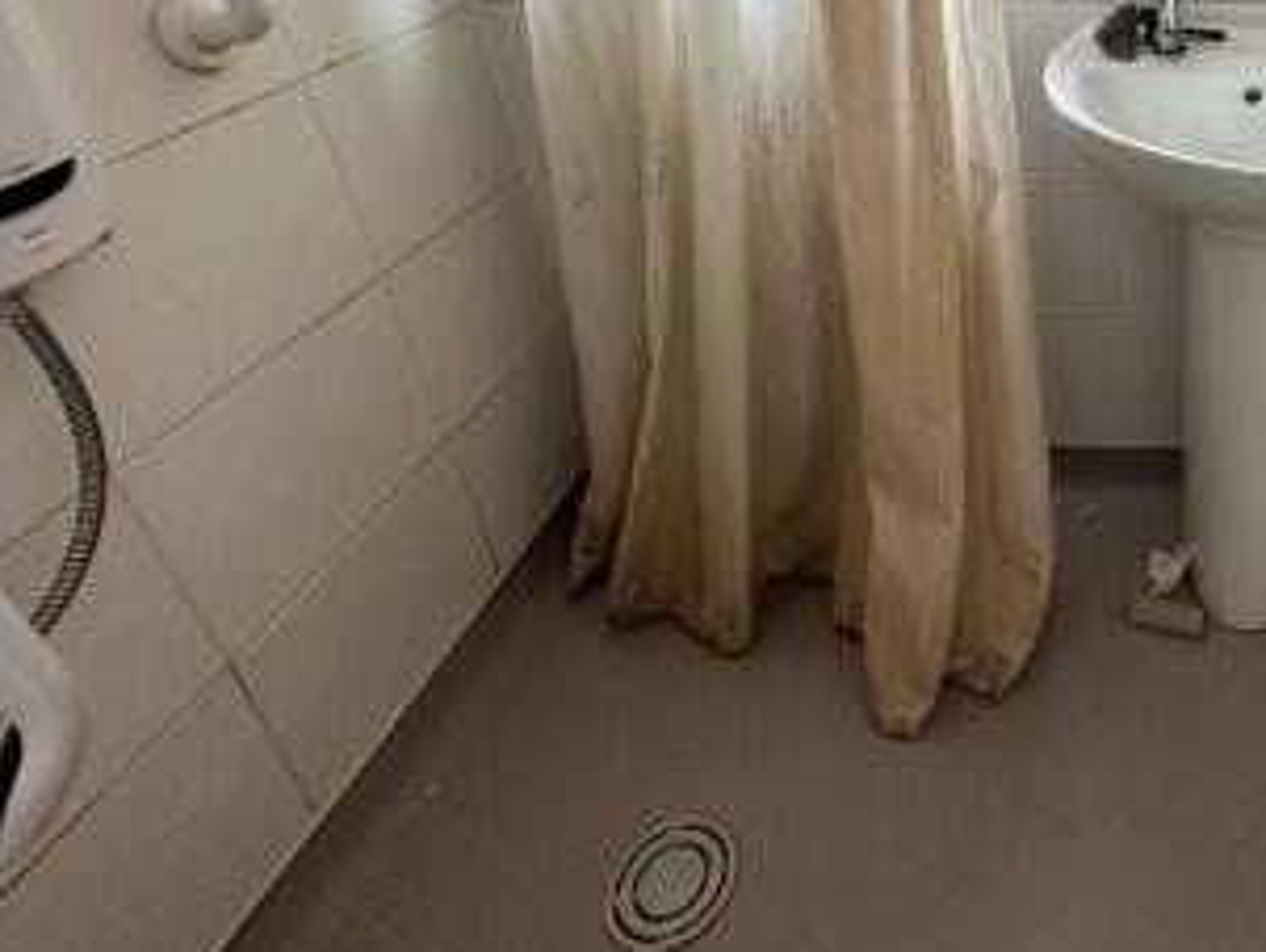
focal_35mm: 27
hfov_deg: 58.1
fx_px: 988
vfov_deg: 48.3
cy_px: 178
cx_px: 1084
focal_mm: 2.22
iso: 320
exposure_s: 1/99
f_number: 2.2
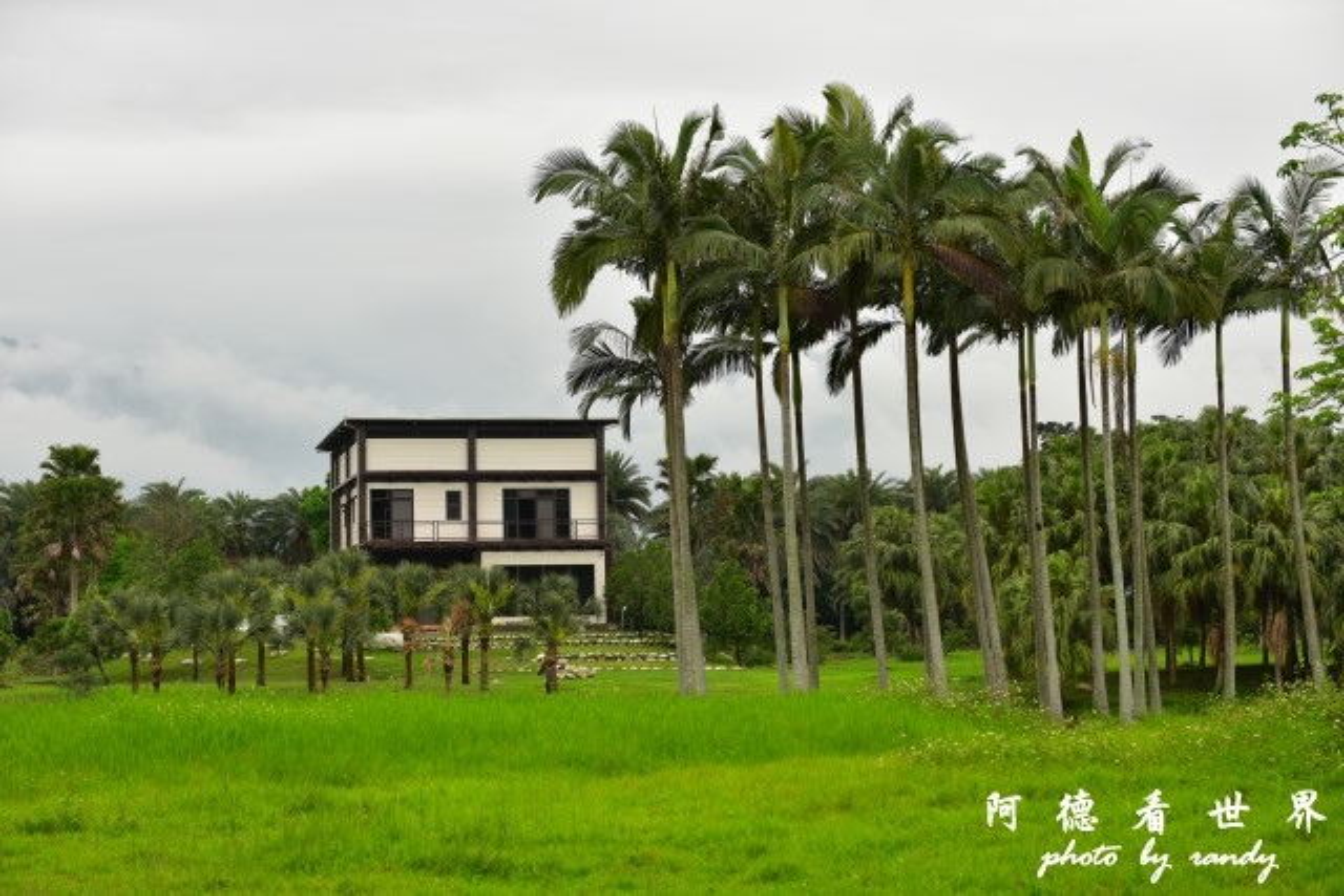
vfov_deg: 19.5
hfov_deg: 28.8
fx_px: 2614
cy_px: 448
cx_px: 672
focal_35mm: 70
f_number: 4
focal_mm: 70
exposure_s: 1/125
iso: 100
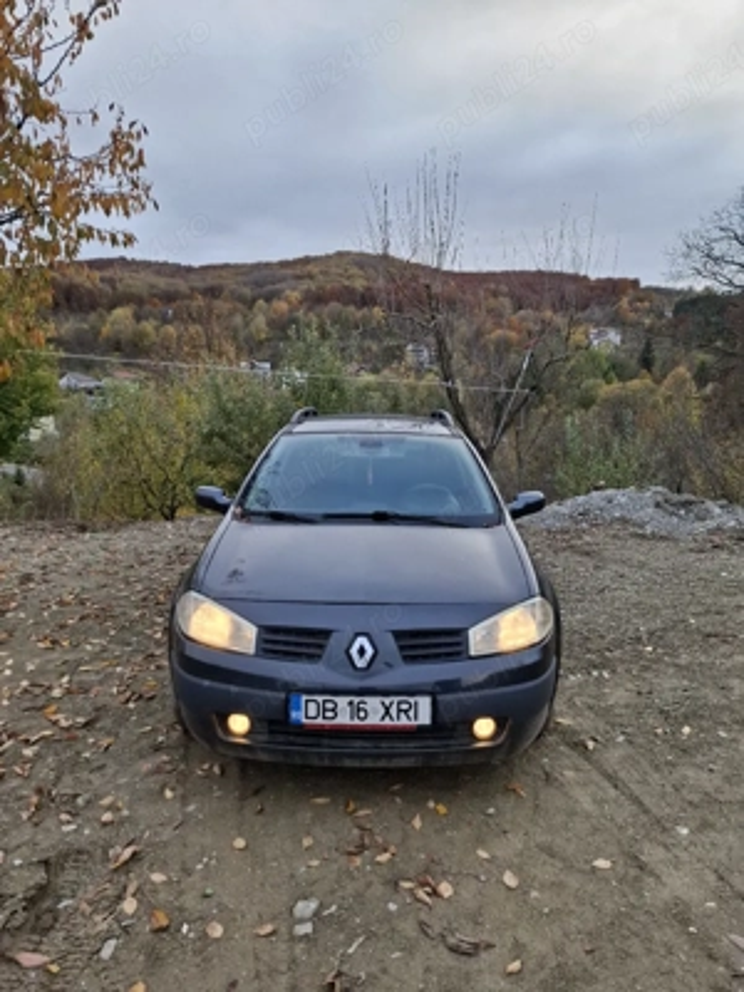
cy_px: 496
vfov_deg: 73.9
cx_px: 372
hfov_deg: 58.9
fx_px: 659
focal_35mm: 23
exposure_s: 1/345
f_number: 1.8
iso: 50
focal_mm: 5.54
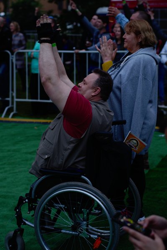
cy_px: 125
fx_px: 522
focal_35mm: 75
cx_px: 84
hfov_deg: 18.2
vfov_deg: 27.0
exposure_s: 1/60
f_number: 2.8
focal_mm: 50
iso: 200
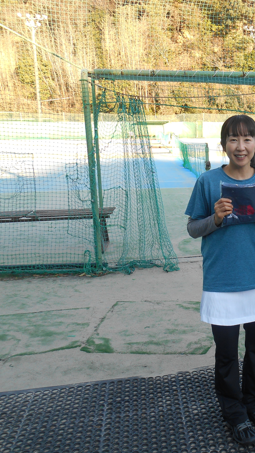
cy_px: 226
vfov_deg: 52.8
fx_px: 457
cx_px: 277
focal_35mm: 38
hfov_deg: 28.5
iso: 80
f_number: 3.4
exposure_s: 1/100
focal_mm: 4.7
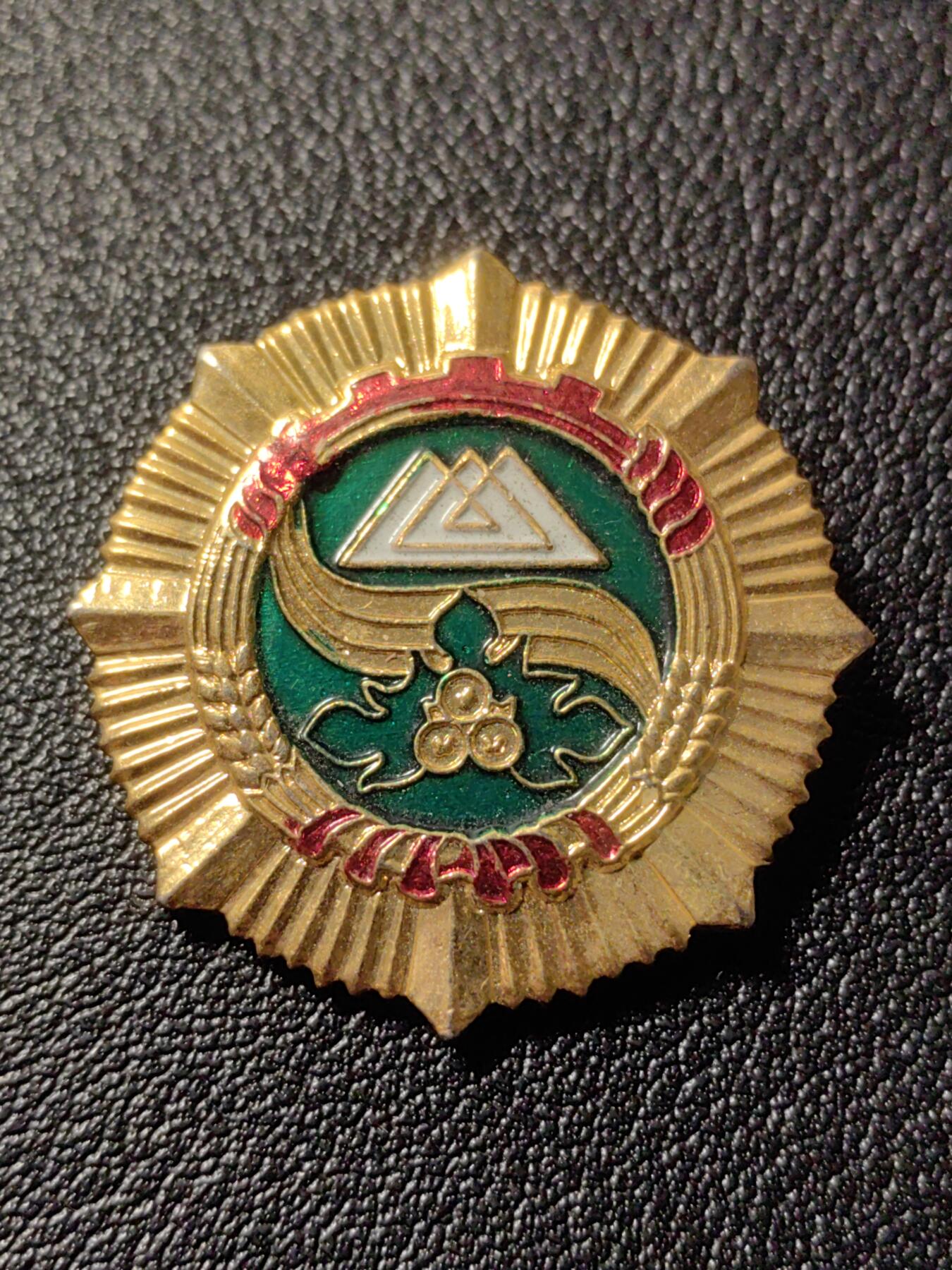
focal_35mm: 55
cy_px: 635
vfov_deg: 34.9
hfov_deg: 26.6
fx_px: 2017
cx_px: 476
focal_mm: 5.75
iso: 50
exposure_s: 1/100
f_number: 2
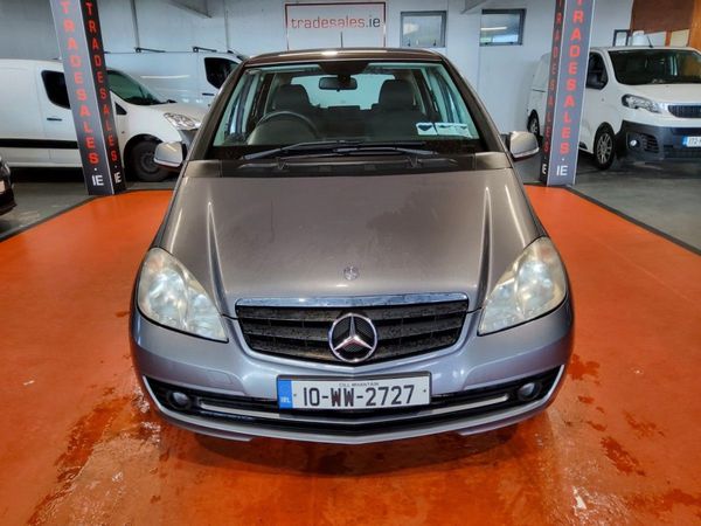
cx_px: 350
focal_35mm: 26
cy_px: 263
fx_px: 527
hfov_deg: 67.3
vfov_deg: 53.1
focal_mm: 3.08
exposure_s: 1/100
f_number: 2
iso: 250
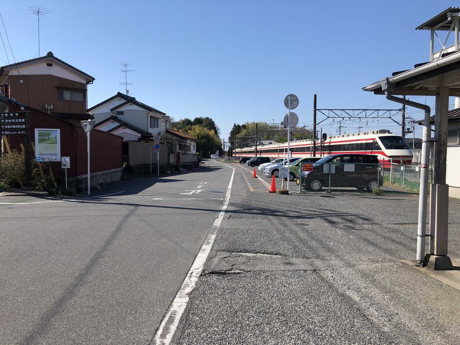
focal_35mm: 29
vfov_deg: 48.2
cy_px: 172
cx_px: 230
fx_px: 385
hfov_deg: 61.7
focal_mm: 3.99
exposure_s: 1/2088
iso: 20
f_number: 1.8
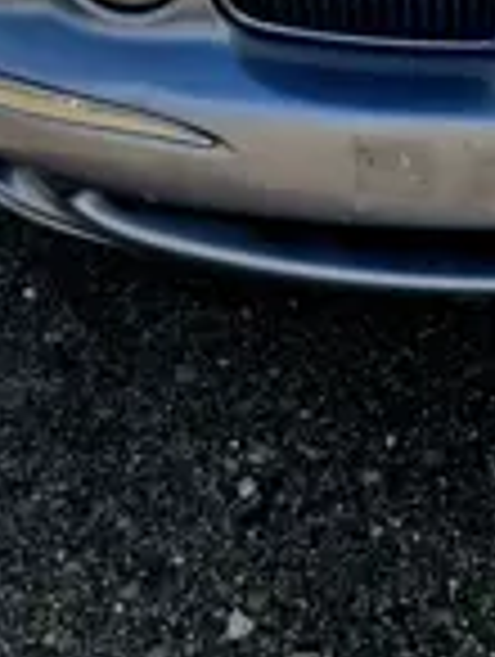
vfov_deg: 26.0
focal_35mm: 63
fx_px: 1198
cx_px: 526
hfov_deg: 22.2
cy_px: -207
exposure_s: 1/5000
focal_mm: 6.4
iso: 50
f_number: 1.8
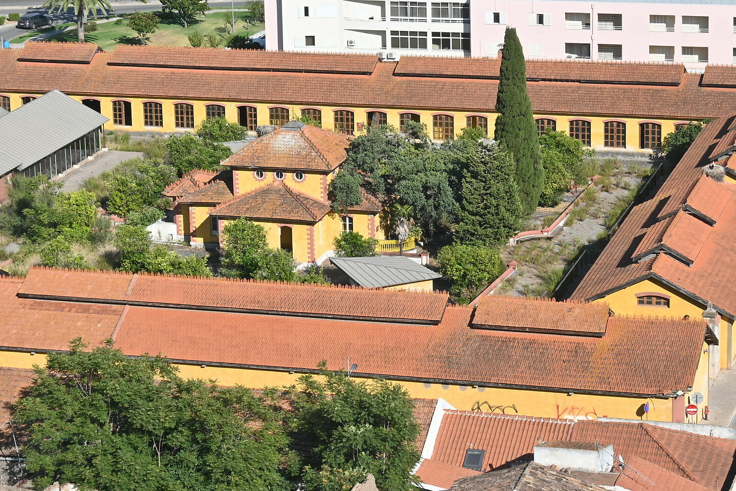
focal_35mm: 116
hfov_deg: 17.6
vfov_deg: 11.8
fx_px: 2368
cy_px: 189
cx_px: 287
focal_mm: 47
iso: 100
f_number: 14
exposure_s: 1/125
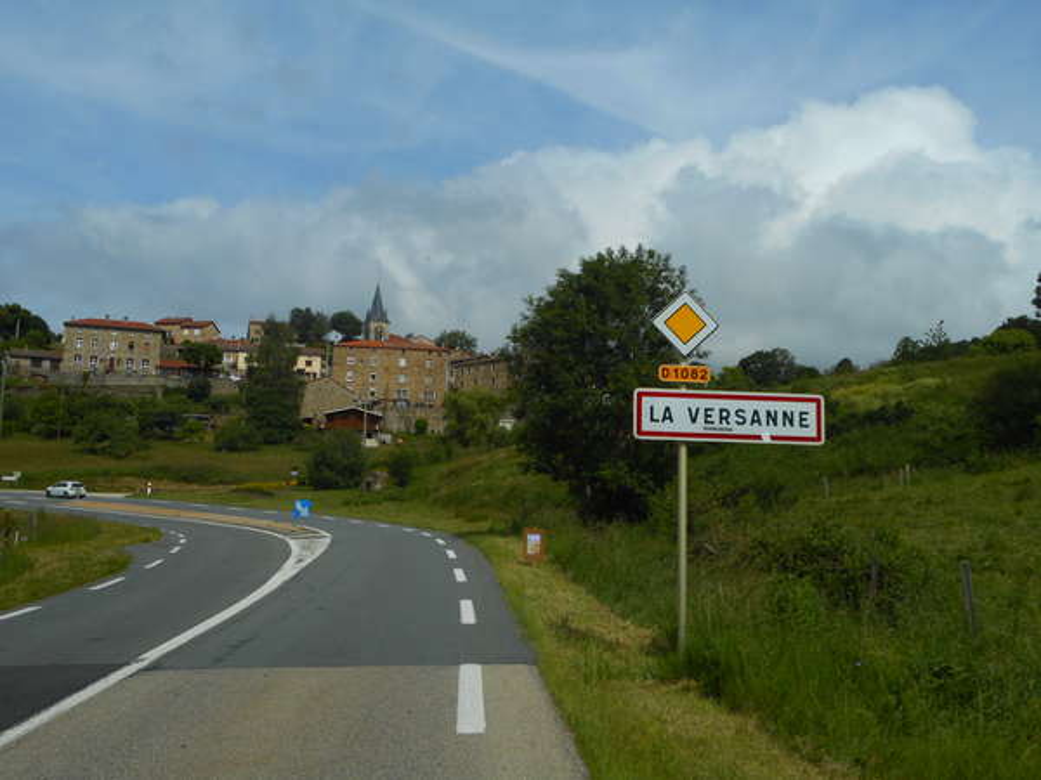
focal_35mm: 39
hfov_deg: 47.9
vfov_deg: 36.8
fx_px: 1173
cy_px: 390
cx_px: 520
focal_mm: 6.9
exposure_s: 1/200
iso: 80
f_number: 12.7
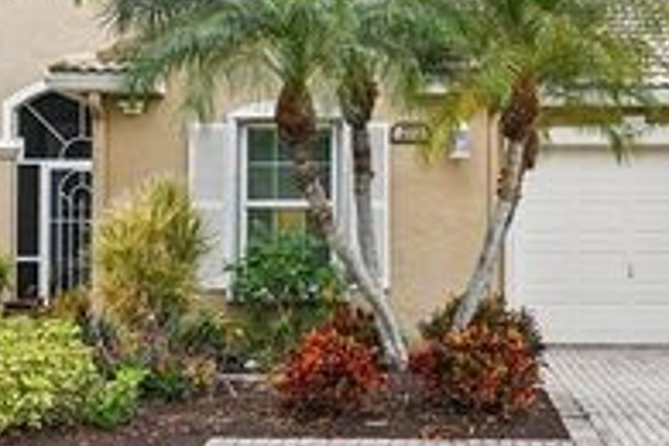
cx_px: 367
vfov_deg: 17.7
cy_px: 190
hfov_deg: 26.3
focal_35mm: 77
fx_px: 1431
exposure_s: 1/1250
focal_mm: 30
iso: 1000
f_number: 8
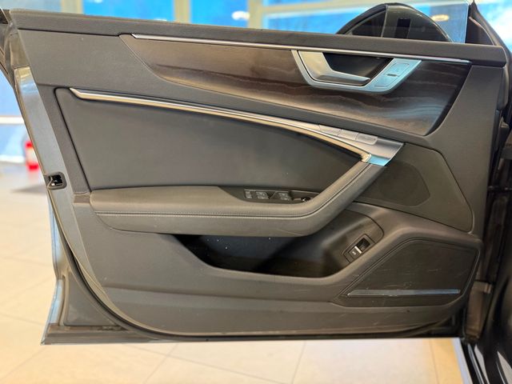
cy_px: 192
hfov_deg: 71.6
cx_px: 256
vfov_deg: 56.8
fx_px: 355
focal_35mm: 24
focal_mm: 6.76
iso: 250
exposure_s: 1/60
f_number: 1.78
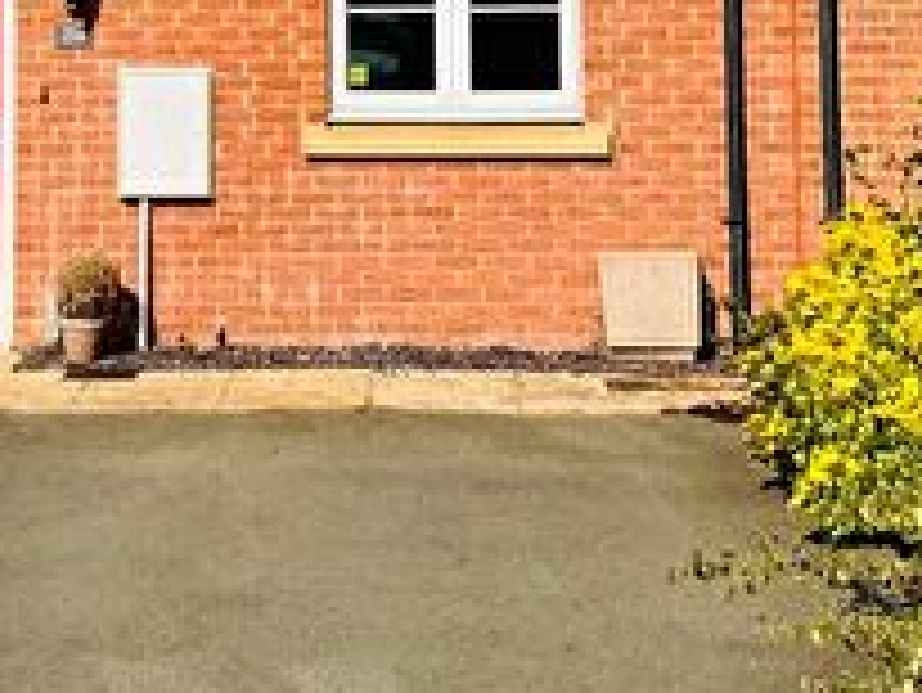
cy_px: -128
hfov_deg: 23.7
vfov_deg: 17.2
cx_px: 306
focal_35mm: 82
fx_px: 2185
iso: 80
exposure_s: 1/9009
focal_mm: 6.76
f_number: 1.78
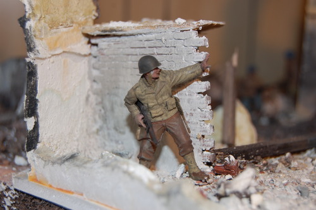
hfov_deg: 31.9
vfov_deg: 21.5
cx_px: 158
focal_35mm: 63
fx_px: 552
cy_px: 105
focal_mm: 42
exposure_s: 1/50
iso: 200
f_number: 5.6
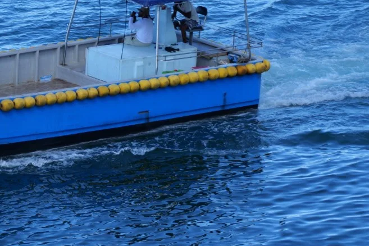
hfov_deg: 4.2
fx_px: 5053
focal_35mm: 493
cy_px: 30
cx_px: 86
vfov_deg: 2.8
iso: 200
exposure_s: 1/250
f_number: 7.1
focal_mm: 200
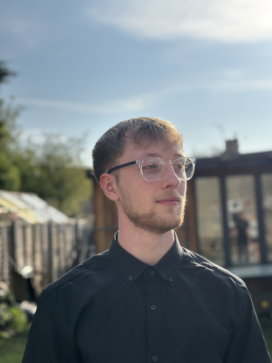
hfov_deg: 28.0
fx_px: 545
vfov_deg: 36.8
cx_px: 136
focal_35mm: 52
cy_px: 182
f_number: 1.6
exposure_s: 1/2151
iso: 40
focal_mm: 5.96
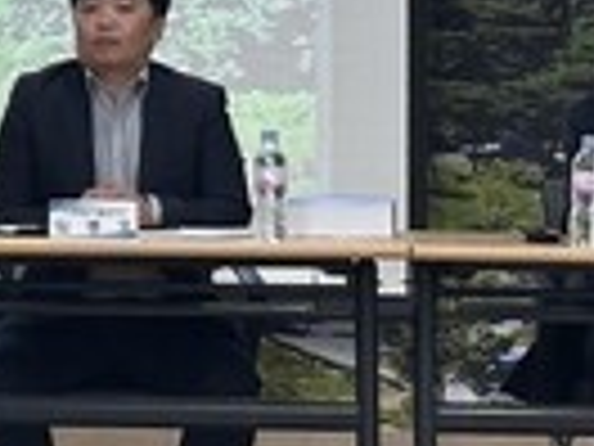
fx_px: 5972
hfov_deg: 5.6
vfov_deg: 4.2
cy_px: -239
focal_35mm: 348
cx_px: -531
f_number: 1.78
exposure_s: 1/60
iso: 64
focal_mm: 6.86
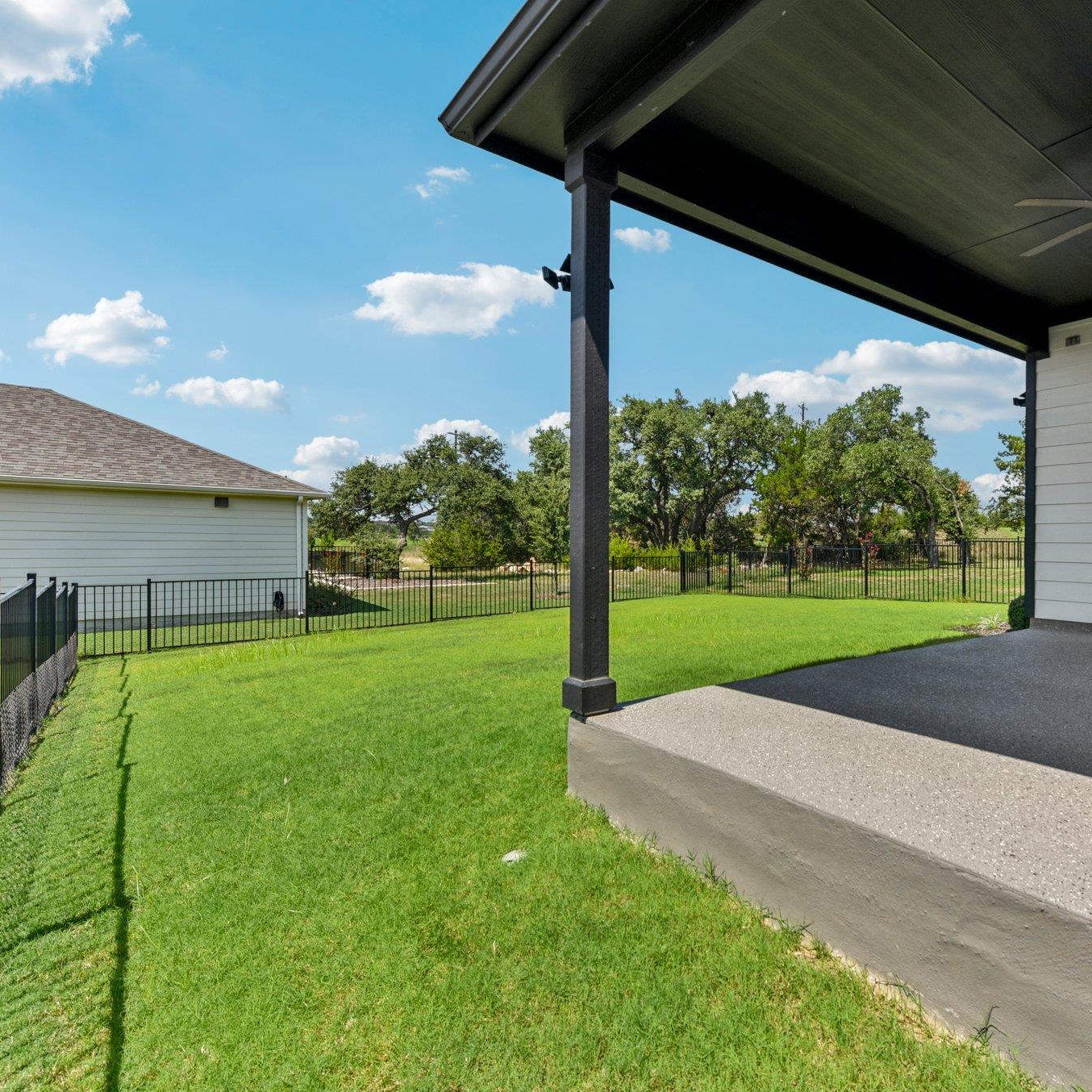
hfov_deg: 77.6
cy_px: 544
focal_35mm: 18
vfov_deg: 80.7
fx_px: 642
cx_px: 744
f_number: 8
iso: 100
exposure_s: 1/320
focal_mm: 14
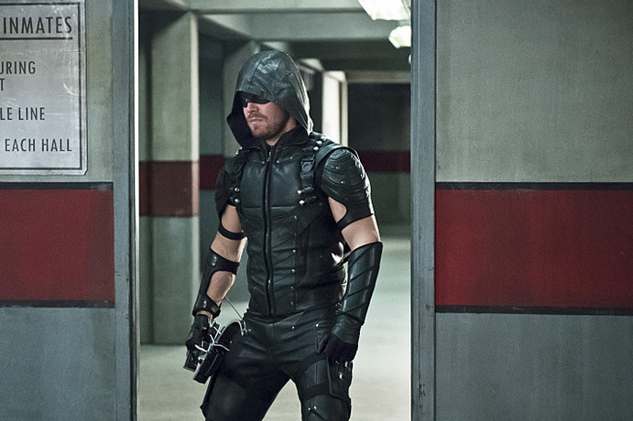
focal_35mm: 79
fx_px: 1388
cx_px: 286
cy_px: 224
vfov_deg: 17.3
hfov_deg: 25.7
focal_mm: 70
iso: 6400
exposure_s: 1/200
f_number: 2.8
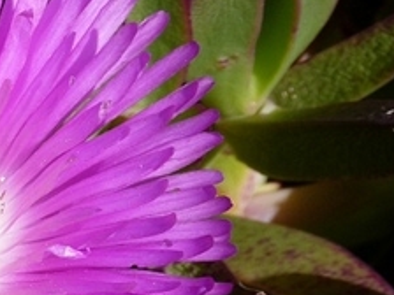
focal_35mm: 504
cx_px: -86
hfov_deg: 3.9
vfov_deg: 3.0
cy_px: 212
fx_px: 5737
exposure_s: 1/1300
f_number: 4
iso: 100
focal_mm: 33.8
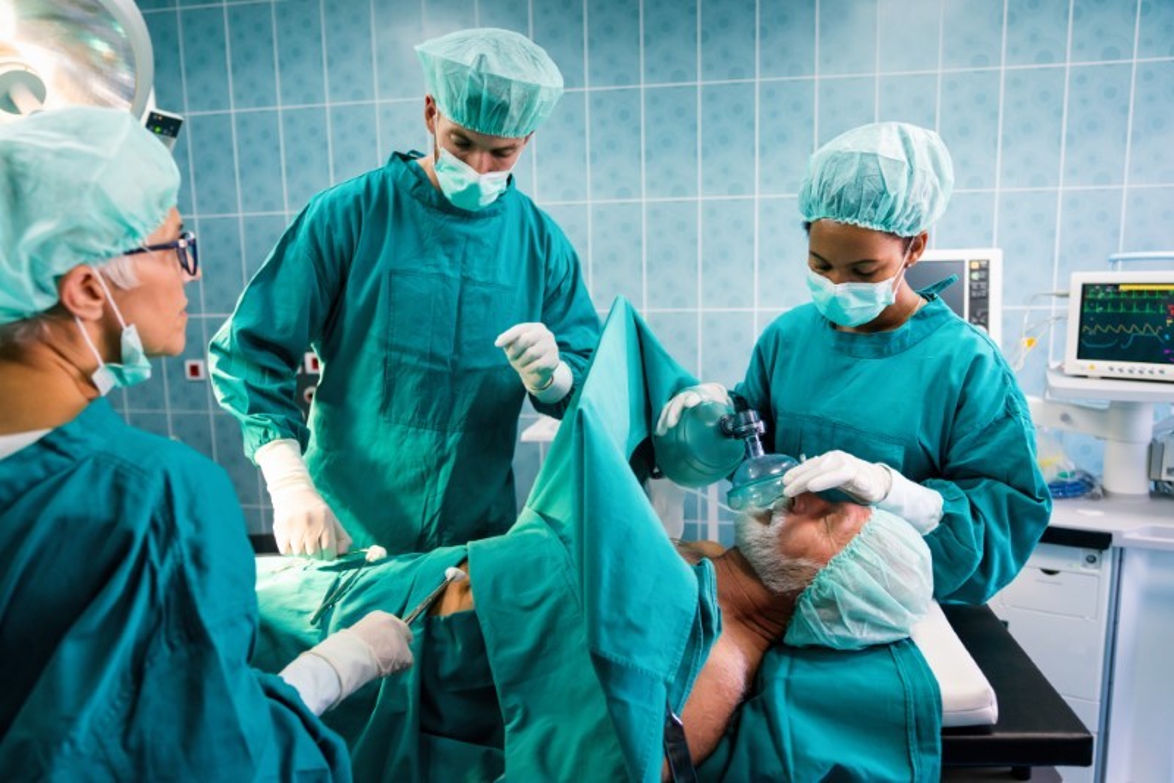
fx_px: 816
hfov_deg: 71.5
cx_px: 587
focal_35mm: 25
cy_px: 392
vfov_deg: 51.3
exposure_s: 1/500
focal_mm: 25
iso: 2000
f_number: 2.8
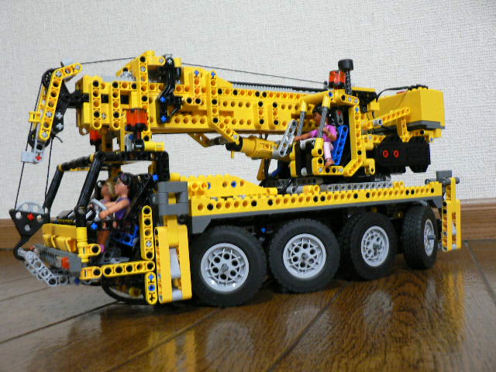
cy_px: 186
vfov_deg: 39.7
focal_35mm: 36
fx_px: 516
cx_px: 248
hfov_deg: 51.4
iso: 200
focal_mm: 6
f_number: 2.8
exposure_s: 1/4
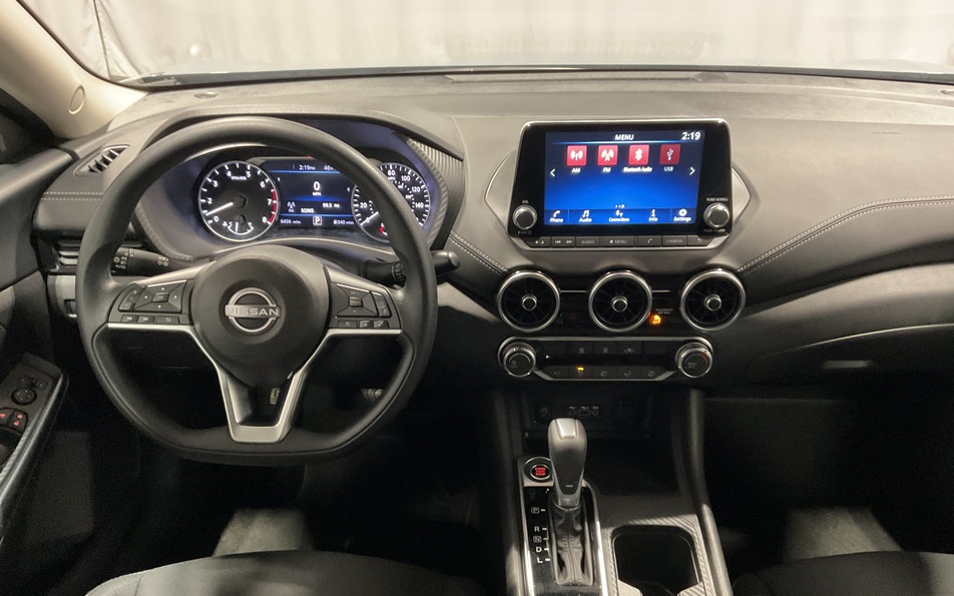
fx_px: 806
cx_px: 479
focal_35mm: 31
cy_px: 340
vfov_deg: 40.5
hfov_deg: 61.2
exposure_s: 1/25
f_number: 1.8
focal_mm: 3
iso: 320
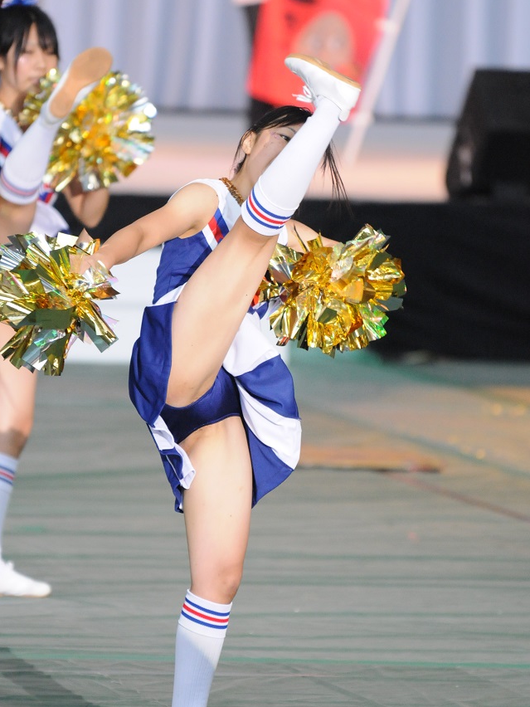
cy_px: 369
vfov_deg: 4.3
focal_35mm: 457
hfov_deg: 3.3
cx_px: 265
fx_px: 9329
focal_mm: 280
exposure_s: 1/640
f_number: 4
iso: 2500
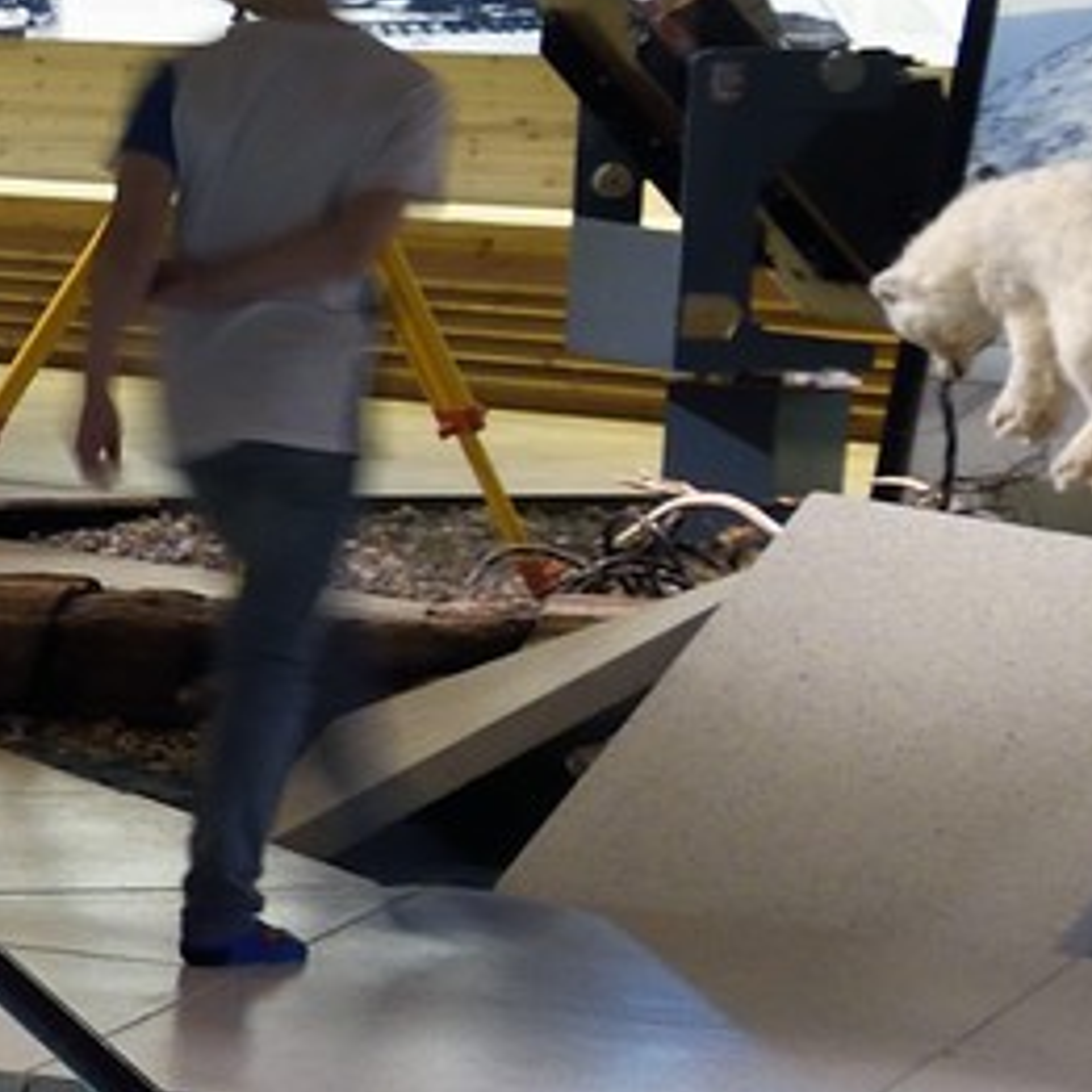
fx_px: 5568
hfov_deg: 9.2
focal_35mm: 156
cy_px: 916
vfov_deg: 11.2
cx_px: -2084
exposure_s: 1/6
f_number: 6.3
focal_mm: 30
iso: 800
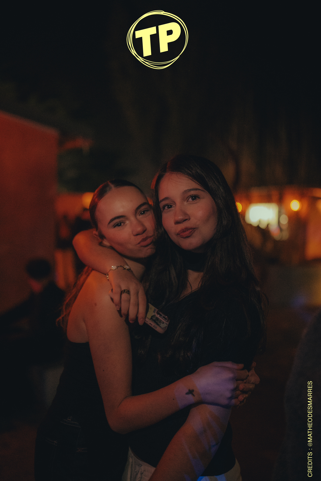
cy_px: 240
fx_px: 467
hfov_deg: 37.9
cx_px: 160
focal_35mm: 35
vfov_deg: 54.4
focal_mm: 35
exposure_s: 1/100
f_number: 1.4
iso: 12800
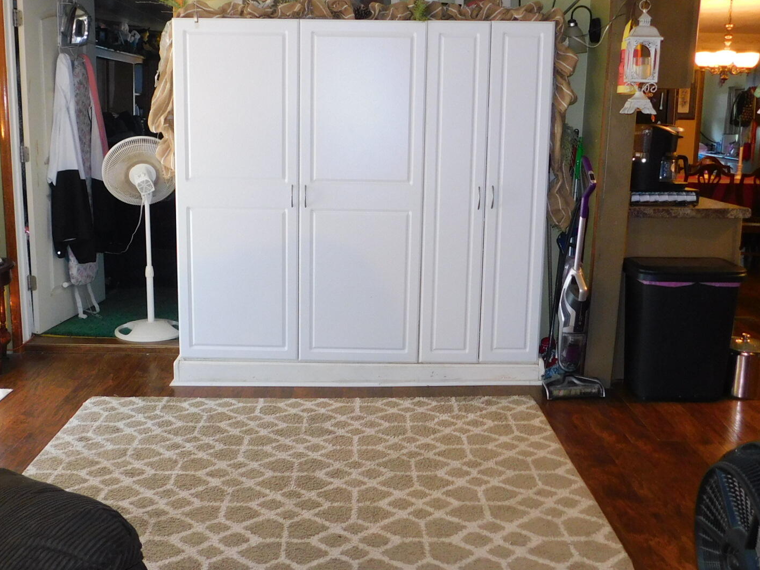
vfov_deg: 38.6
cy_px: 262
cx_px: 348
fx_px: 812
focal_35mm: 37
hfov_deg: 50.1
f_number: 3
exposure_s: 1/30
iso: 200
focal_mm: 4
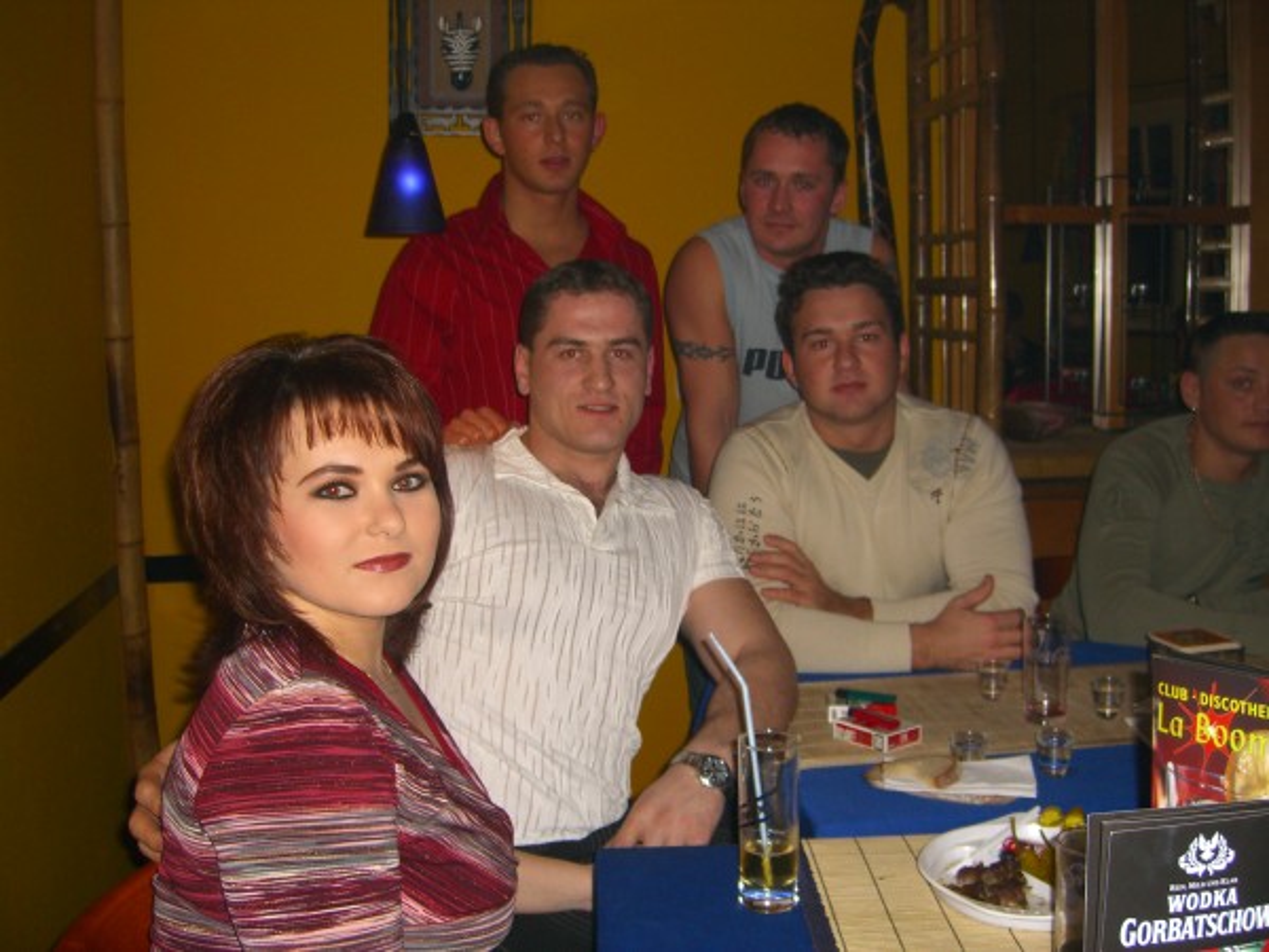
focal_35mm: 38
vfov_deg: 37.7
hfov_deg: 49.0
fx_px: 1393
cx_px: 634
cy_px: 476
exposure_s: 1/60
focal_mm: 7.9
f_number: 2.8
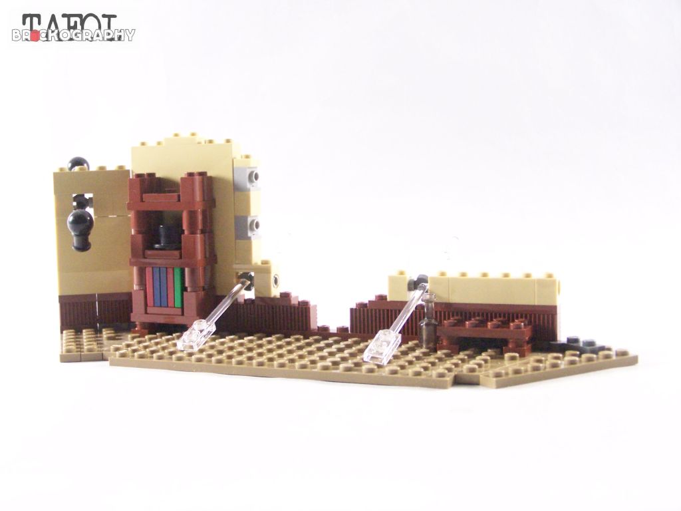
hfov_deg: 34.3
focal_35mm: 56
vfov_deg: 26.1
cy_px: 256
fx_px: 1102
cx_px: 340
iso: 400
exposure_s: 1/45
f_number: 3.1
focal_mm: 9.3
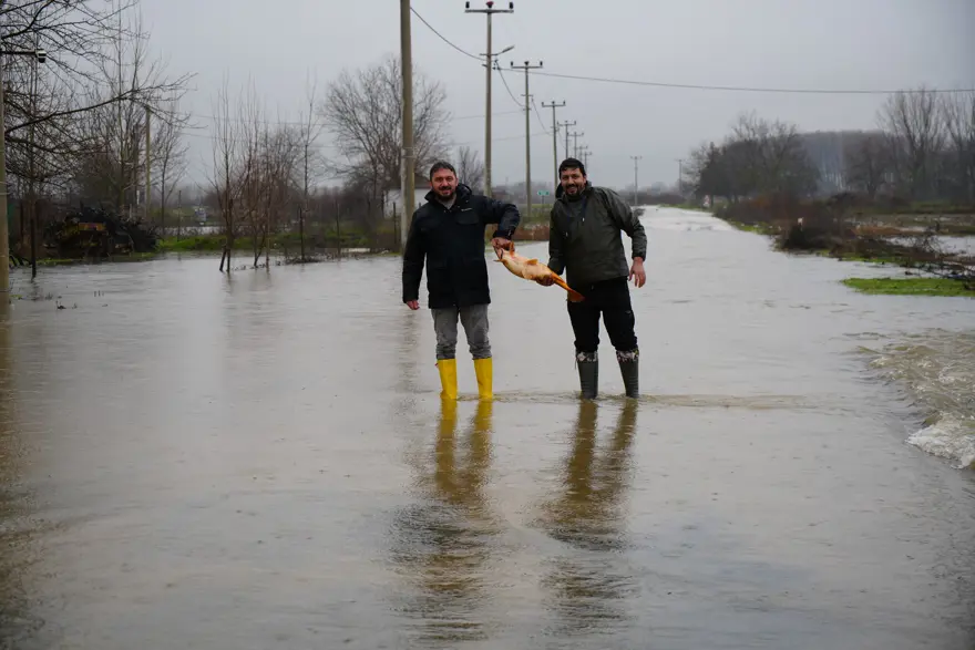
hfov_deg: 28.8
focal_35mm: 70
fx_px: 1896
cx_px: 488
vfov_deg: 19.5
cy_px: 325
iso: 100
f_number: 5
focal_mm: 70
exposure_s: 1/250
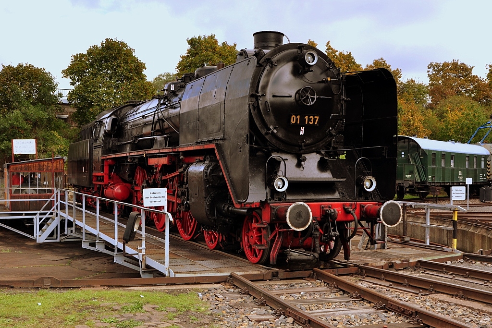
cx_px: 246
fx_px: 574
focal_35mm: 42
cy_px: 164
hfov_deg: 46.4
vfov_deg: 31.9
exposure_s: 1/80
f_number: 11
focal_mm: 28
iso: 200
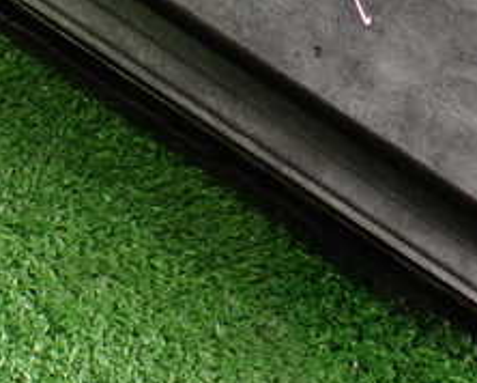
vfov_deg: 18.9
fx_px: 1116
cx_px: 331
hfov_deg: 24.0
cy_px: 0
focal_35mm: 79
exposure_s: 1/100
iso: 800
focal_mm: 5.4
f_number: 2.3
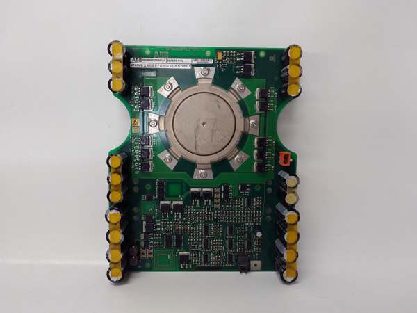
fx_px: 325
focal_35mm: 27
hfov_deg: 65.3
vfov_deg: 51.4
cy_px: 156
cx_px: 208
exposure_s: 1/33
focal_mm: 3.79
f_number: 2
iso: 157
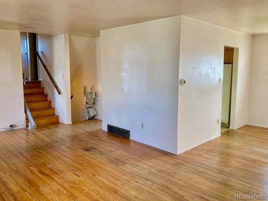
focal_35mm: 28
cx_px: 134
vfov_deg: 49.7
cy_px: 100
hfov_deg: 63.4
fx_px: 217
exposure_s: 1/60
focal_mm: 3.99
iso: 64
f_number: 1.8
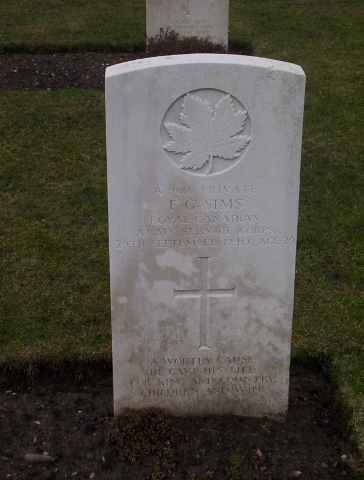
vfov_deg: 24.0
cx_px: 182
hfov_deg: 18.3
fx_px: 1129
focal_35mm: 81
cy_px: 240
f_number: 3.62
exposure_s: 1/370
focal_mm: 10.76
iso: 100
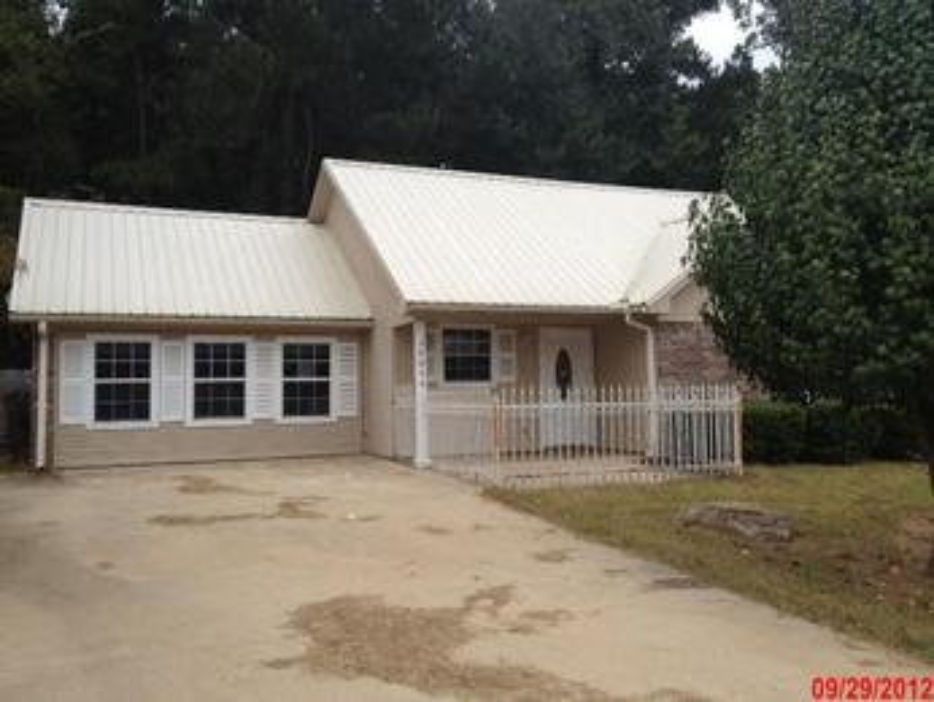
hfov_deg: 52.6
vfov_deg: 40.7
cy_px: 351
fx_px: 945
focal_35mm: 35
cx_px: 467
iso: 64
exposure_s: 1/863
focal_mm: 4.28
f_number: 2.4
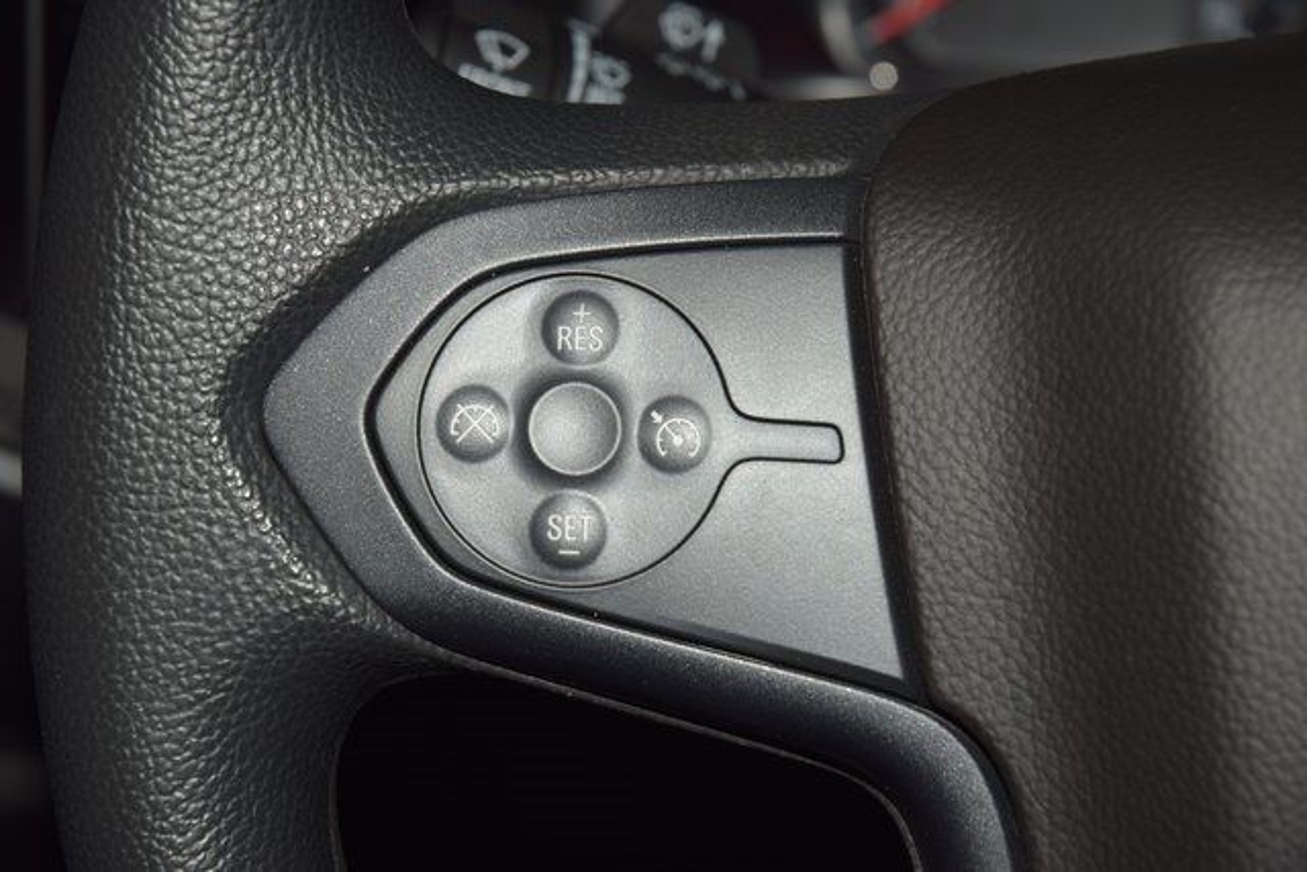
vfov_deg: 13.0
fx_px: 3813
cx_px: 654
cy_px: 436
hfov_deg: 19.5
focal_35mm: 105
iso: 100
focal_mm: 70
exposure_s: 1/125
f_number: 8
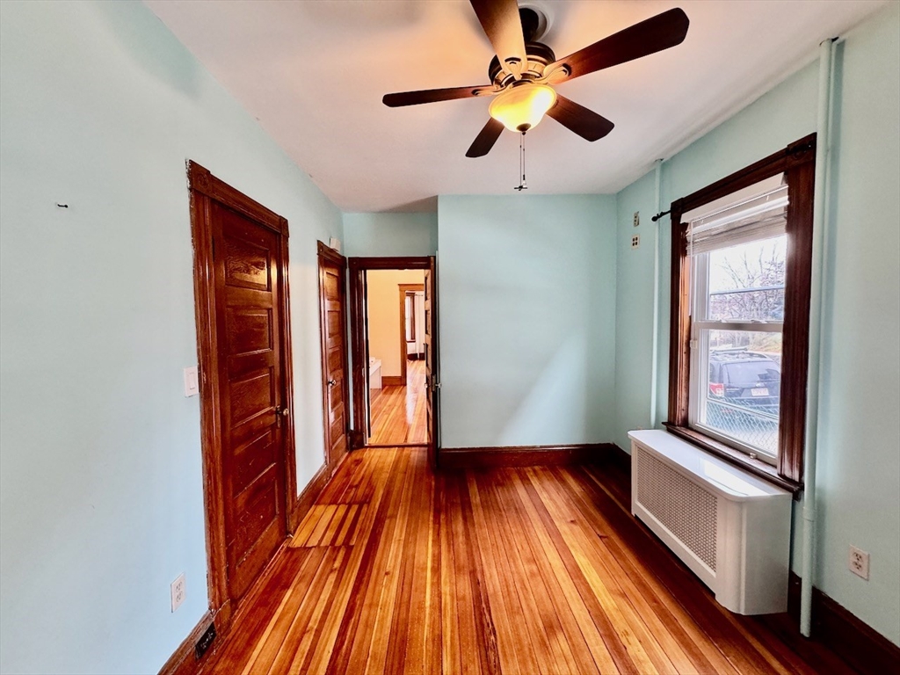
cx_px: 450
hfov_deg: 102.1
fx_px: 364
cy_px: 338
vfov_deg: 85.7
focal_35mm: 14
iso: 250
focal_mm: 2.22
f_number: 2.2
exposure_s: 1/60
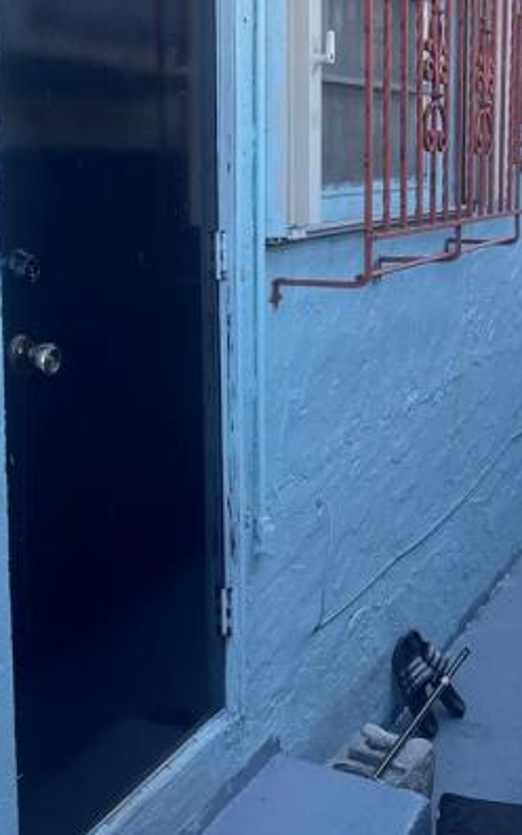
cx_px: 69
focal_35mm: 48
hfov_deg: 26.1
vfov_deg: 41.5
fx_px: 1093
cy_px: 303
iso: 32
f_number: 1.6
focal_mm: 5.1
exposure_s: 1/410
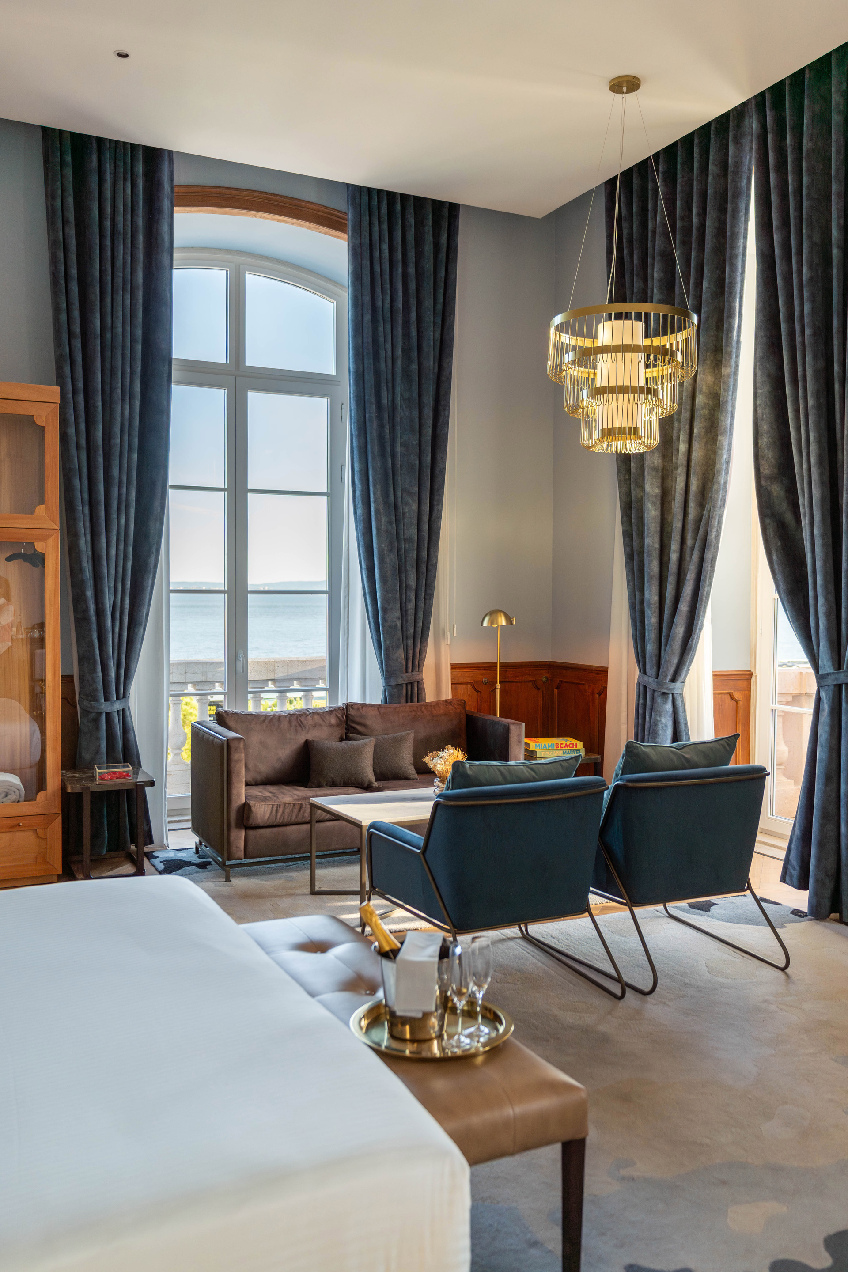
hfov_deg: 43.6
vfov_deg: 61.9
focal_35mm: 30
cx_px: 424
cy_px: 636
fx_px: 1060
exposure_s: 1/500
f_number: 2.8
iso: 320
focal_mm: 30
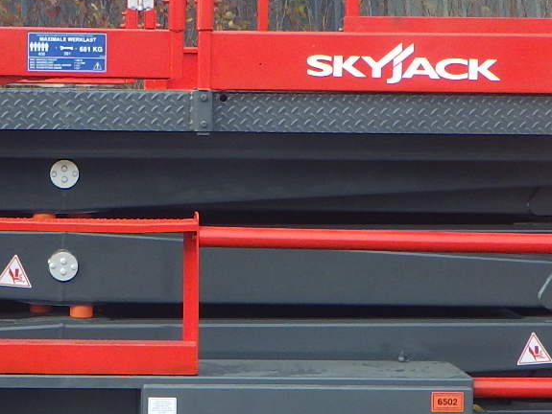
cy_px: 147
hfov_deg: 16.1
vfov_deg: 12.2
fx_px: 1931
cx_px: 60
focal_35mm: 121
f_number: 3.8
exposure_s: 1/125
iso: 125
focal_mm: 6.1
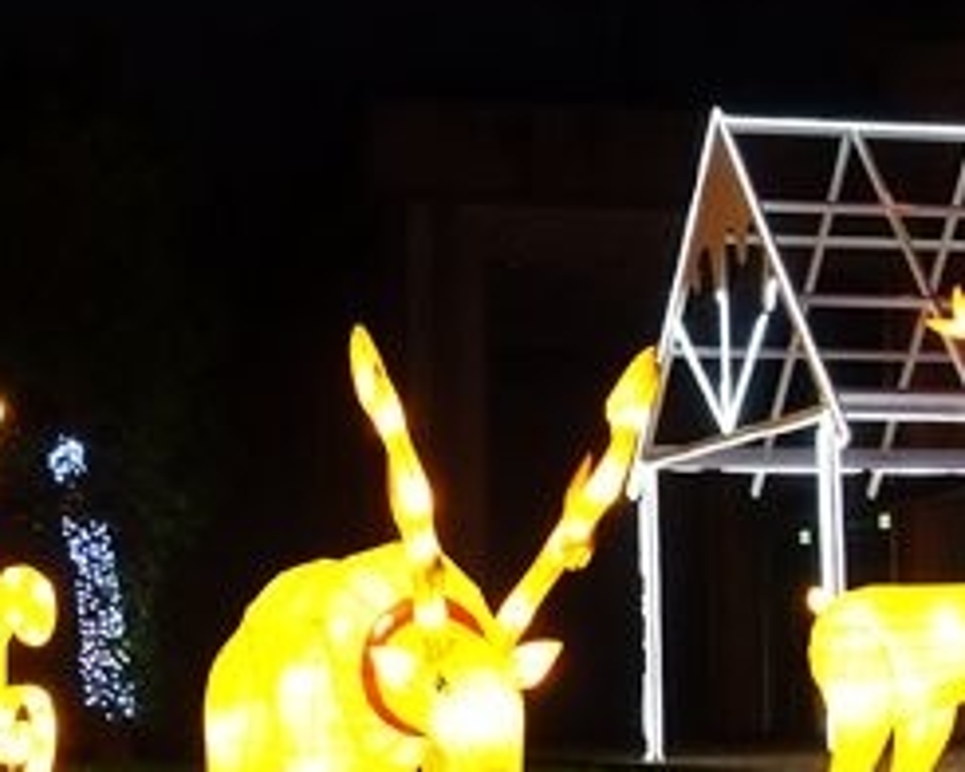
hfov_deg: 20.8
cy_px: 427
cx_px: 425
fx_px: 2628
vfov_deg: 16.7
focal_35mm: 92
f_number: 2.8
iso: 800
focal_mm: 13.72
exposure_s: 1/30
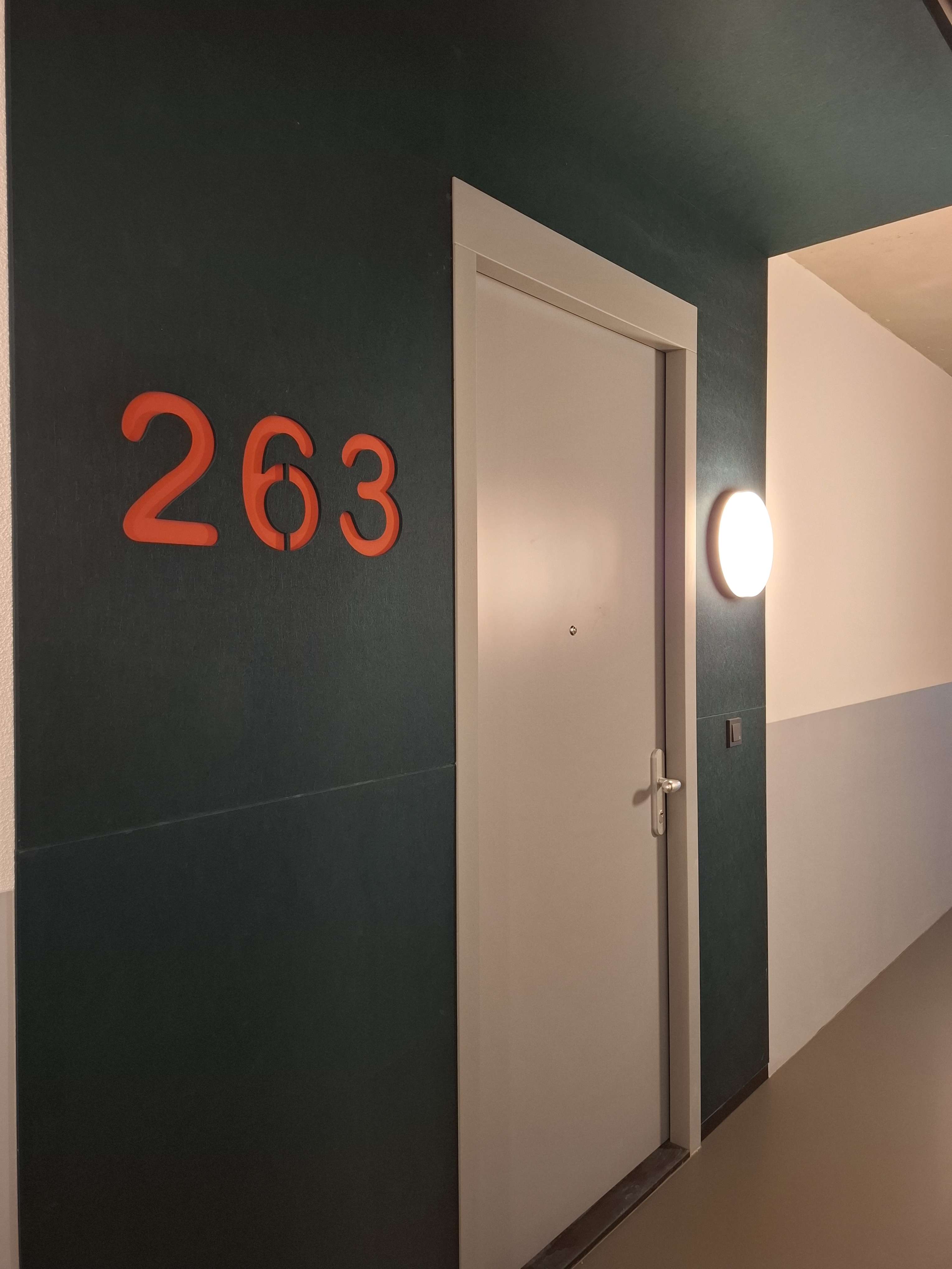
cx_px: 476
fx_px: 843
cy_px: 634
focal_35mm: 23
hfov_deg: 58.9
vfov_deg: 73.9
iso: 250
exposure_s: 1/33
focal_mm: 5.54
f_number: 1.8
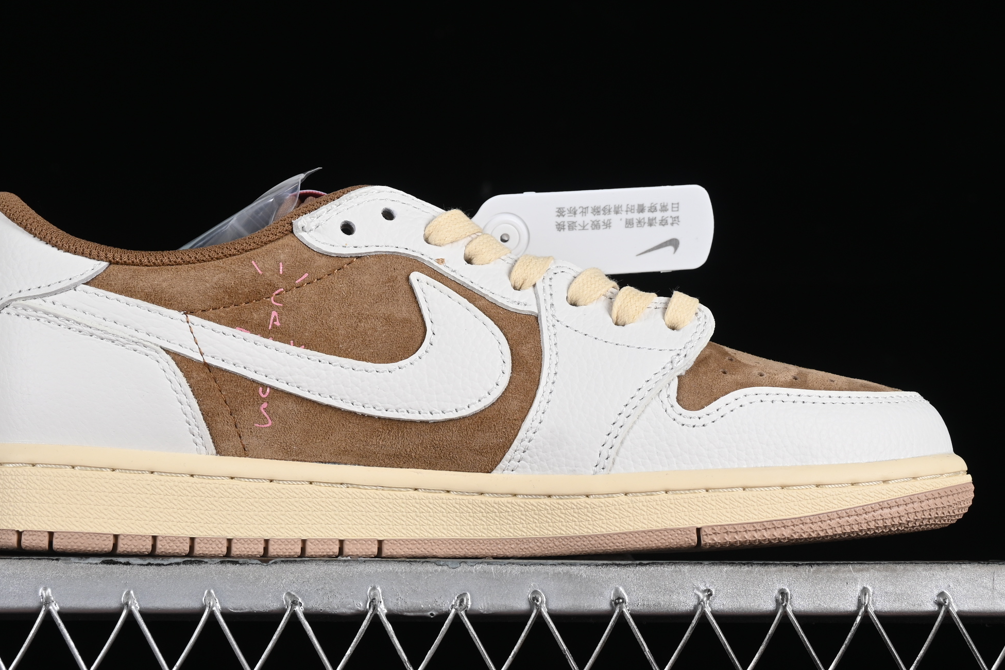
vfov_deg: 12.8
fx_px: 2987
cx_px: 455
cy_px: 269
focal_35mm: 107
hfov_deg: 19.1
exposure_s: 1/80
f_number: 8
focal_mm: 50
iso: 160
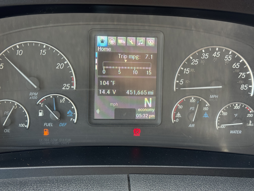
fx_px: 352
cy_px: 96
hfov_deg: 39.7
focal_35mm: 48
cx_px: 127
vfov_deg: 30.3
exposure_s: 1/142
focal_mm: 6.76
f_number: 1.78
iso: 125
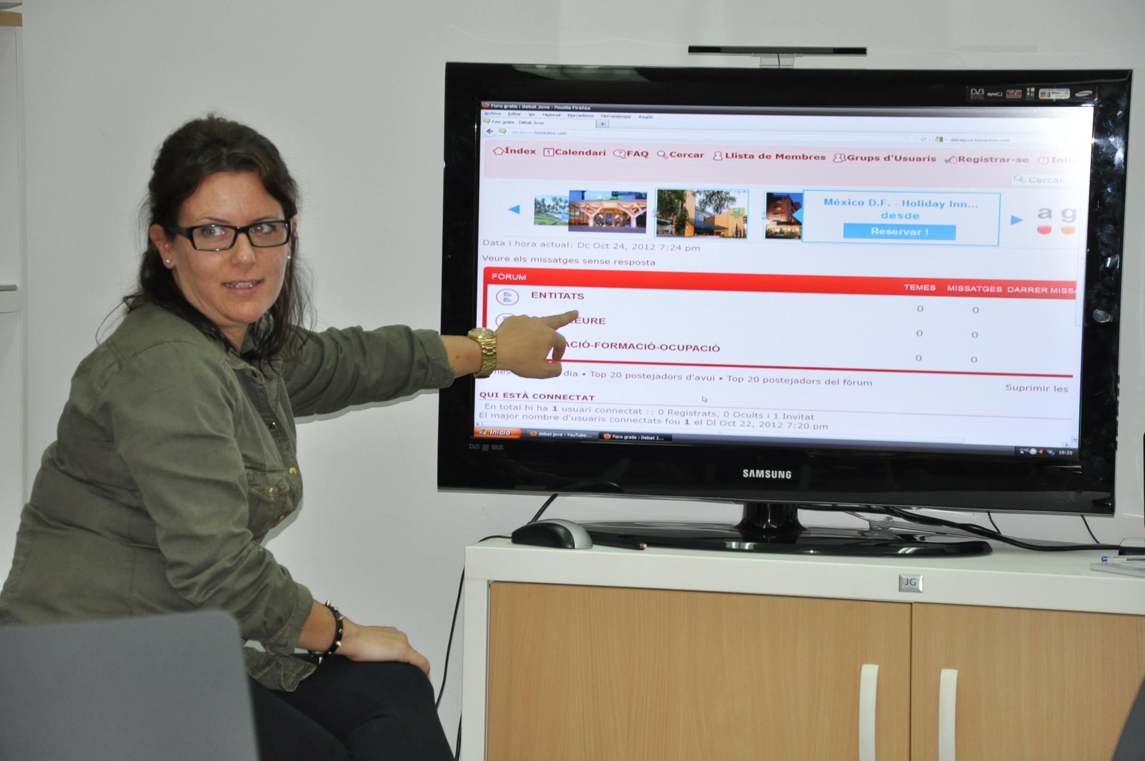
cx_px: 572
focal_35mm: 120
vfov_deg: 11.4
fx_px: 3812
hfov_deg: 17.1
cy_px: 380
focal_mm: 80
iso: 800
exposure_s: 1/80
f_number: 5.3
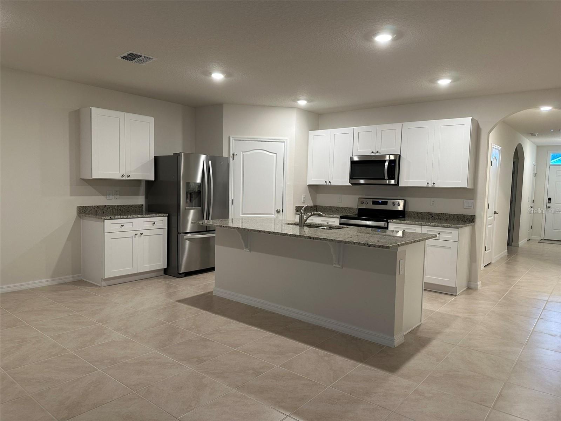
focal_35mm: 24
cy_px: 210
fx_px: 389
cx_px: 280
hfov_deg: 71.6
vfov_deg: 56.8
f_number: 1.78
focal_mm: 6.86
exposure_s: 1/60
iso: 125
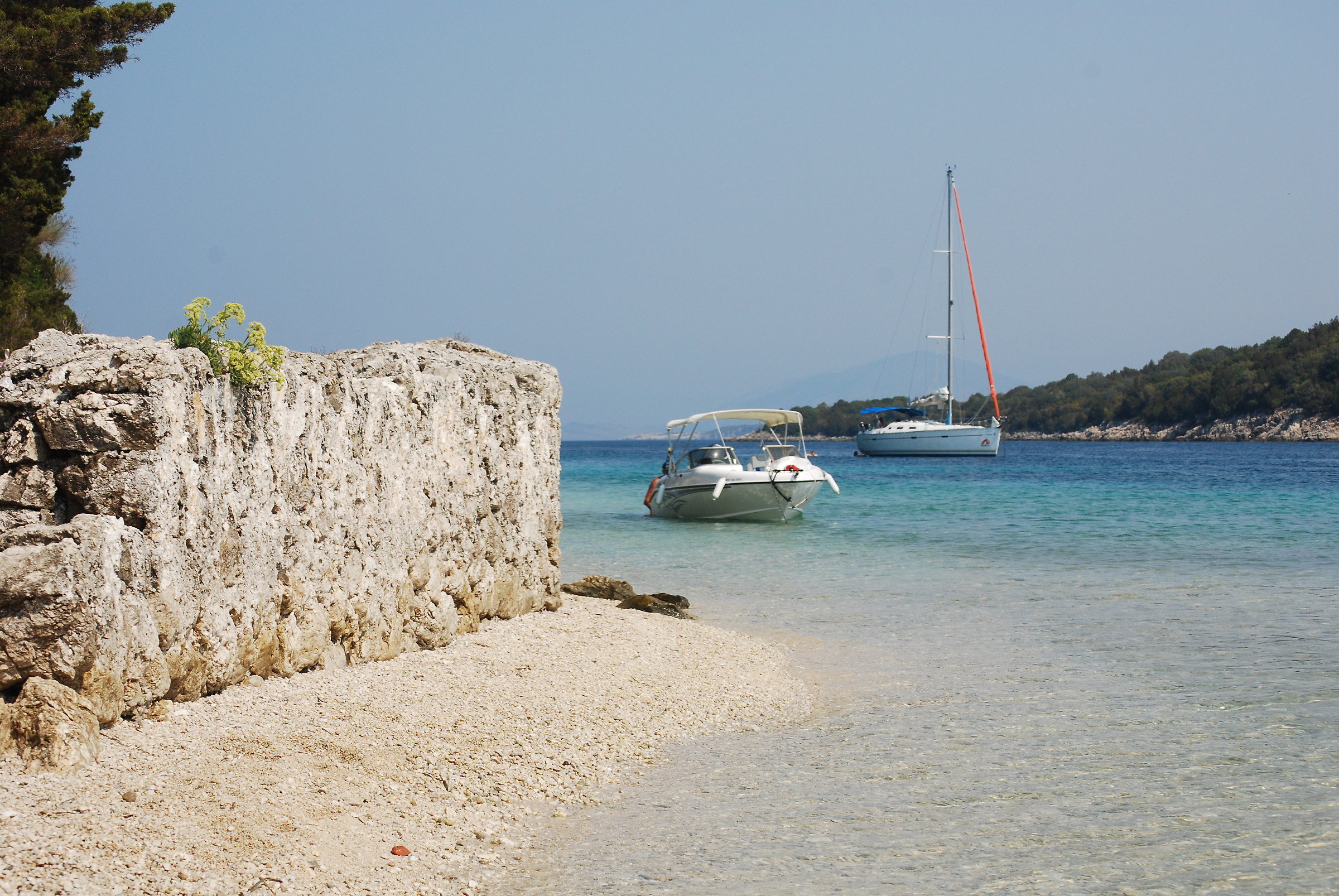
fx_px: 3072
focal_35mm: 82
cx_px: 670
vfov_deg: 16.6
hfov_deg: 24.6
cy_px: 448
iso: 200
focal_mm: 55
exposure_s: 1/200
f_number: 10
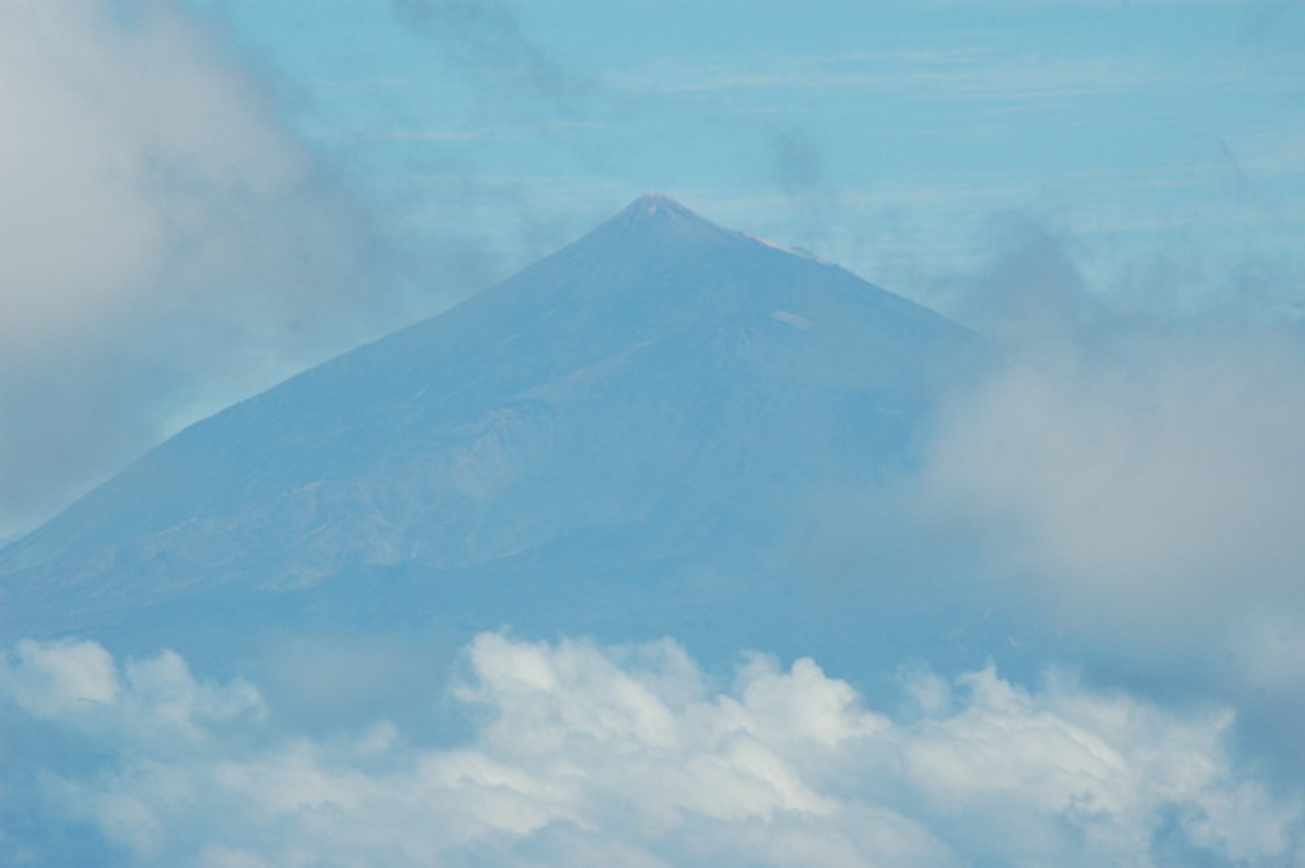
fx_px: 16301
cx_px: 652
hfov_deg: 4.6
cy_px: 434
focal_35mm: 450
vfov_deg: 3.1
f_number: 10
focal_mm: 300
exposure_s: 1/500
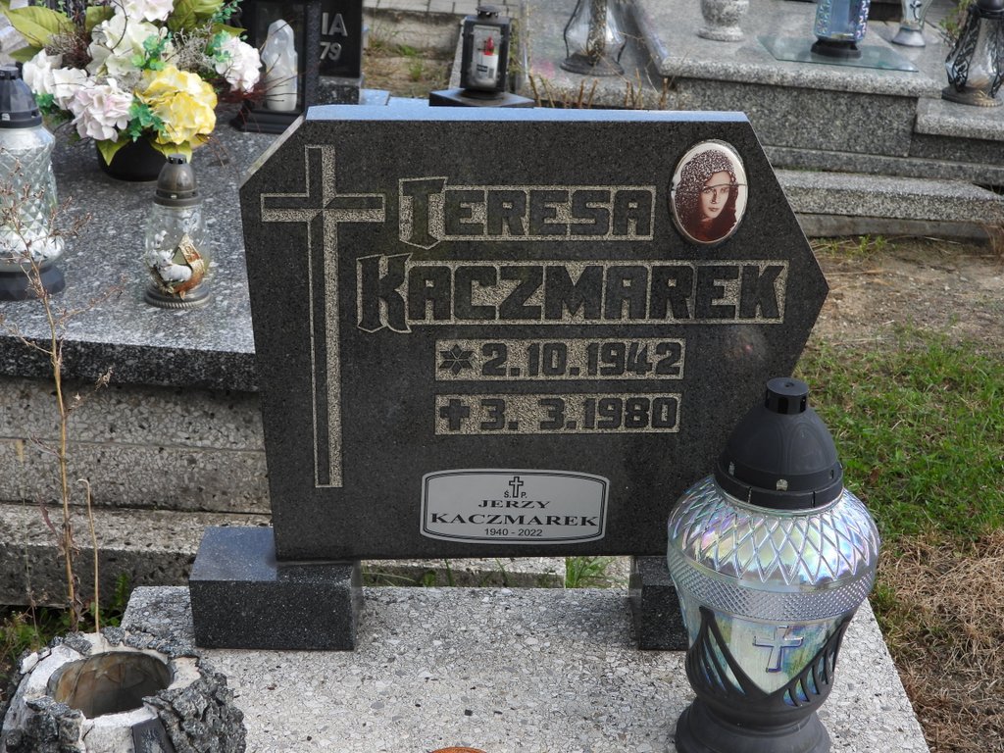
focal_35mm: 55
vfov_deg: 26.6
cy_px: 376
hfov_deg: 34.9
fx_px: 1595
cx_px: 502
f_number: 3.5
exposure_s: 1/320
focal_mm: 9.8
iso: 100
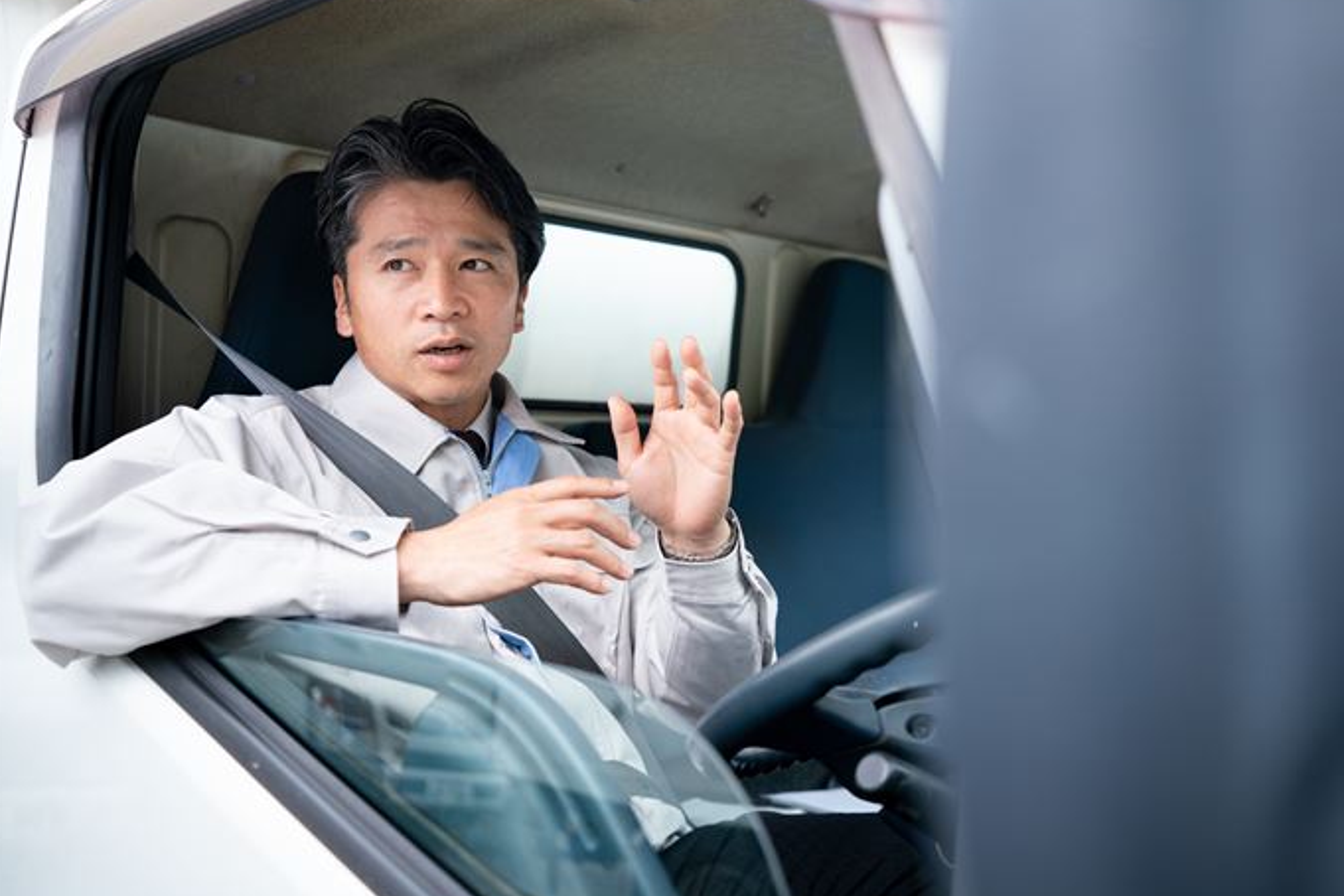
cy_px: 444
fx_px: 1381
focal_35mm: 37
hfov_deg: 51.9
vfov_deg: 35.9
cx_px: 697
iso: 250
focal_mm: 35
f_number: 2.8
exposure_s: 1/1000
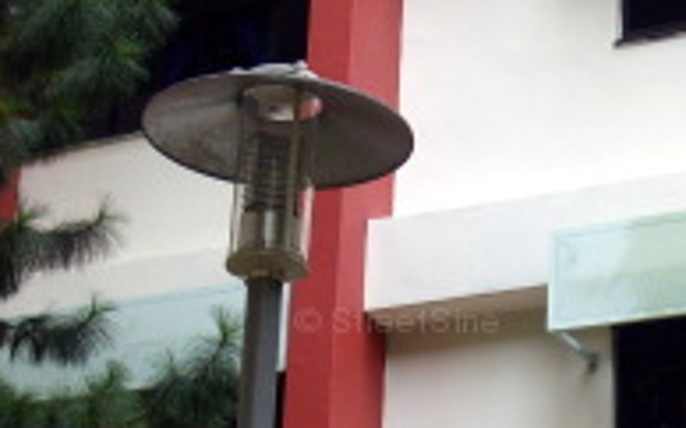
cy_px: 325
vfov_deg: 11.7
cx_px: 559
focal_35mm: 111
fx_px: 2074
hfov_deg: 18.6
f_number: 2.8
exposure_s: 1/125
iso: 113
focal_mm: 6.2
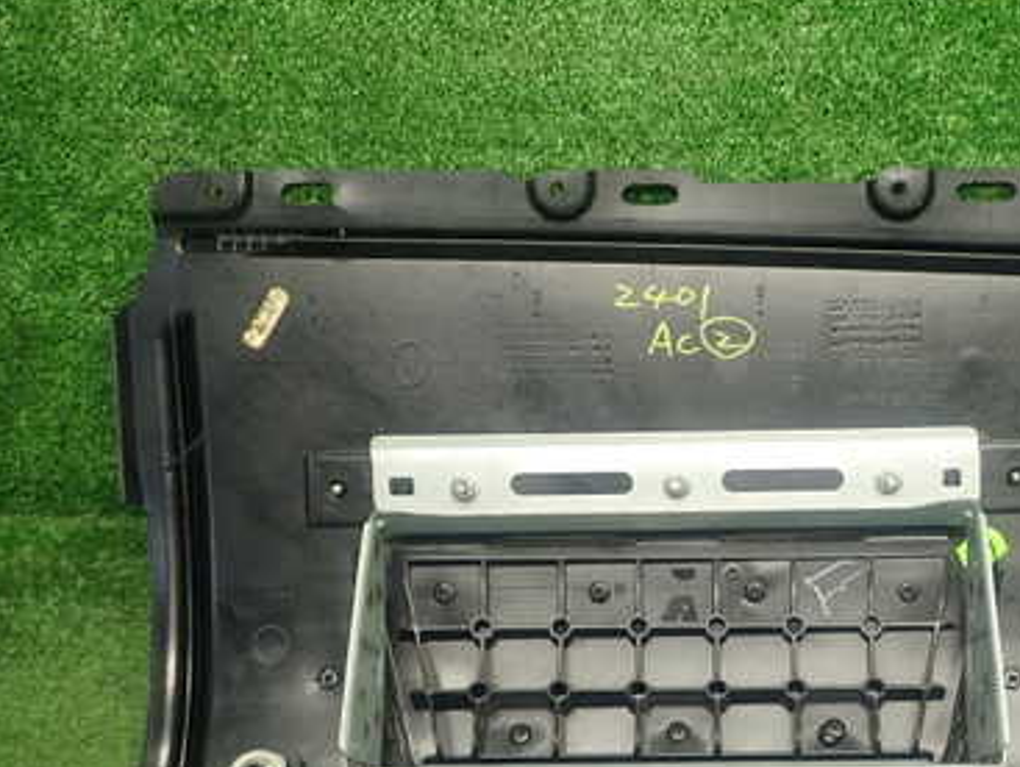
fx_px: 1445
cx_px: 759
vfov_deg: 29.5
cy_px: 520
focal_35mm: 49
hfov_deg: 37.9
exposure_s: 1/40
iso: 200
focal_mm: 5.4
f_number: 2.3
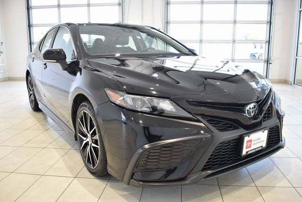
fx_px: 252
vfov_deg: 43.6
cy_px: 101
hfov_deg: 61.9
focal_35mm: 30
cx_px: 151
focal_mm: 20
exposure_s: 1/30
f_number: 3.8
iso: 220
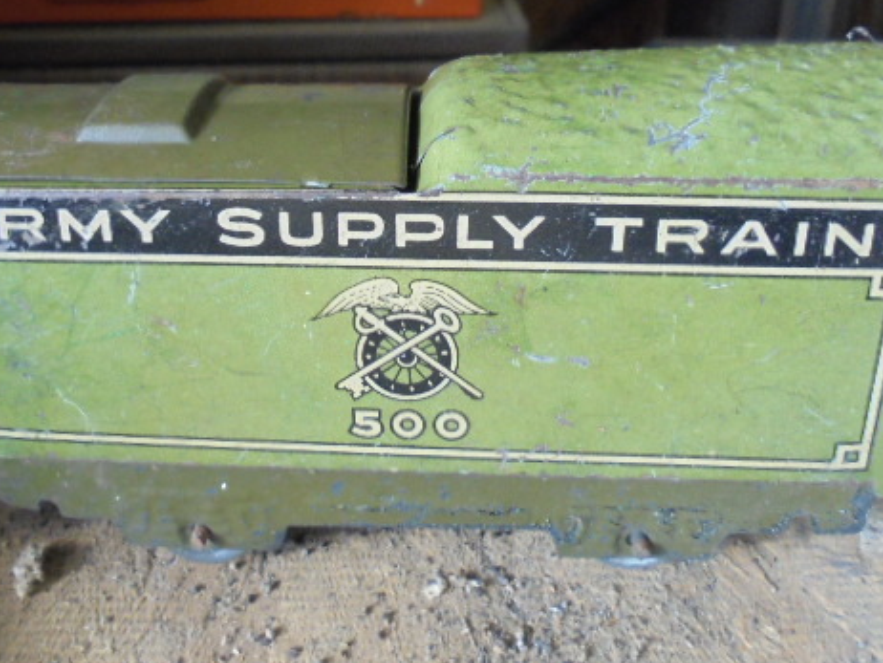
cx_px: 398
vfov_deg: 39.2
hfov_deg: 51.2
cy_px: 218
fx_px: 919
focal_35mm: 36
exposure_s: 1/50
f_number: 3.5
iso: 400
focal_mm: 4.6
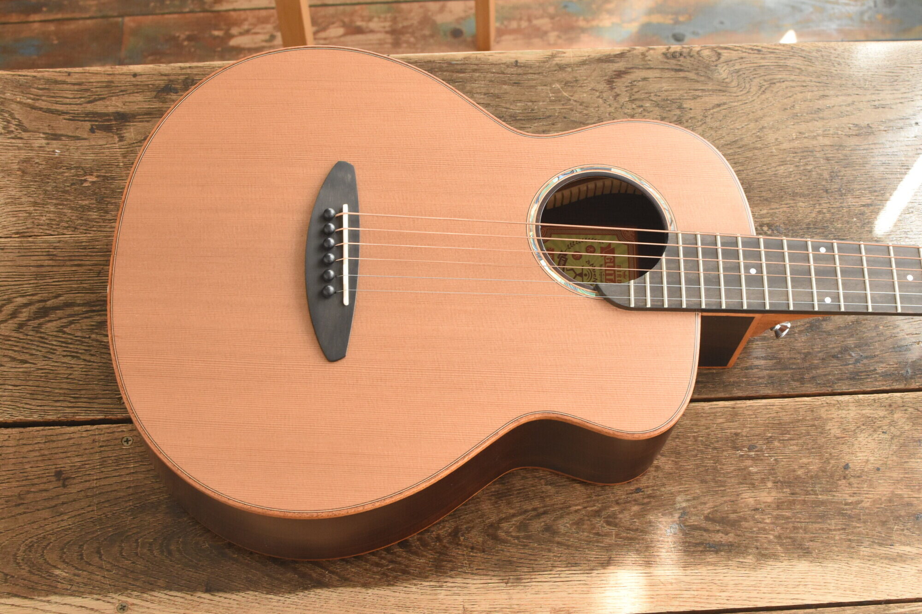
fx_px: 1344
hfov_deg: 37.9
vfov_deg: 25.7
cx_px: 461
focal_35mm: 52
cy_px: 307
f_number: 8
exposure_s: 1/60
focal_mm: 35
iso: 1600
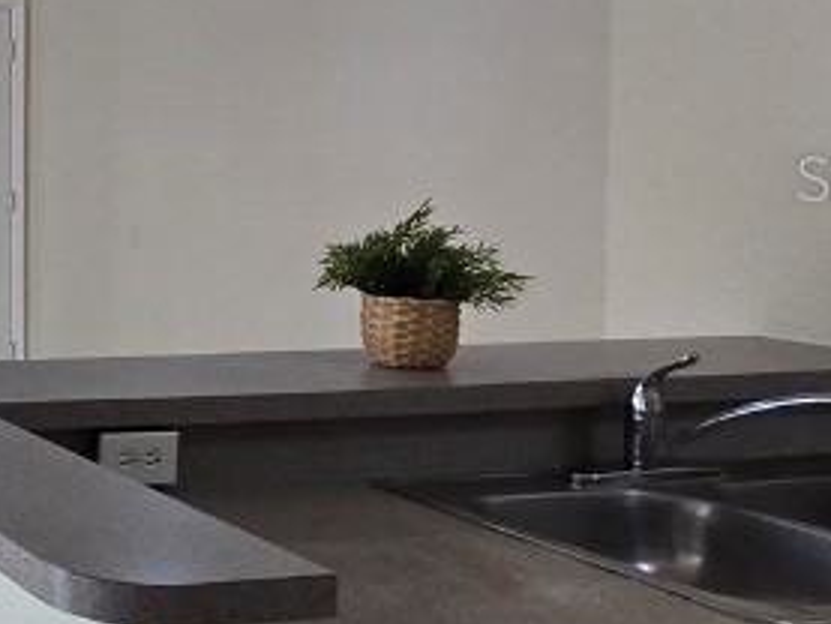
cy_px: 177
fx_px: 1153
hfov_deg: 26.6
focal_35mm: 48
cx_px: -456
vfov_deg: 29.9
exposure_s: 1/60
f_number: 2.2
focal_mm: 2.2
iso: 80
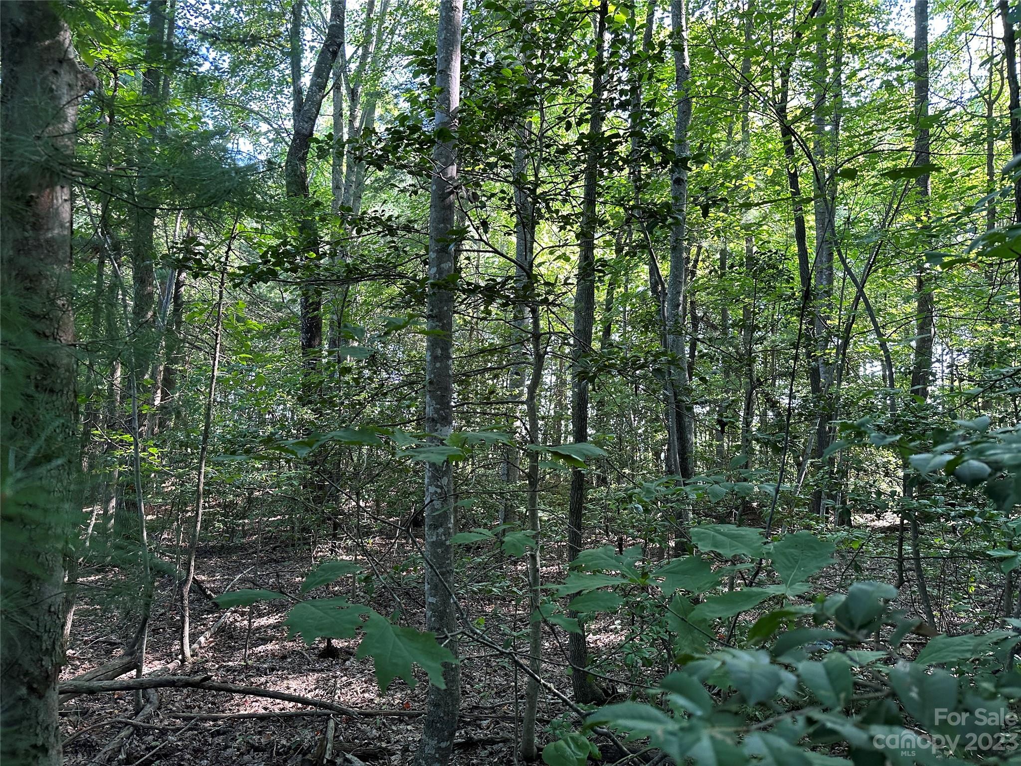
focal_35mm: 24
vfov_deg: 56.8
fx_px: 708
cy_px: 383
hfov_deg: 71.6
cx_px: 510
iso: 200
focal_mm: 6.86
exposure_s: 1/121
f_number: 1.78
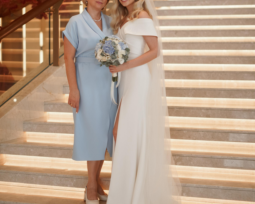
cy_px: 50
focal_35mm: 71
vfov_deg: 21.4
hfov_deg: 26.8
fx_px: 536
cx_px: 128
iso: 800
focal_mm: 50
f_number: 1.8
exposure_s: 1/800
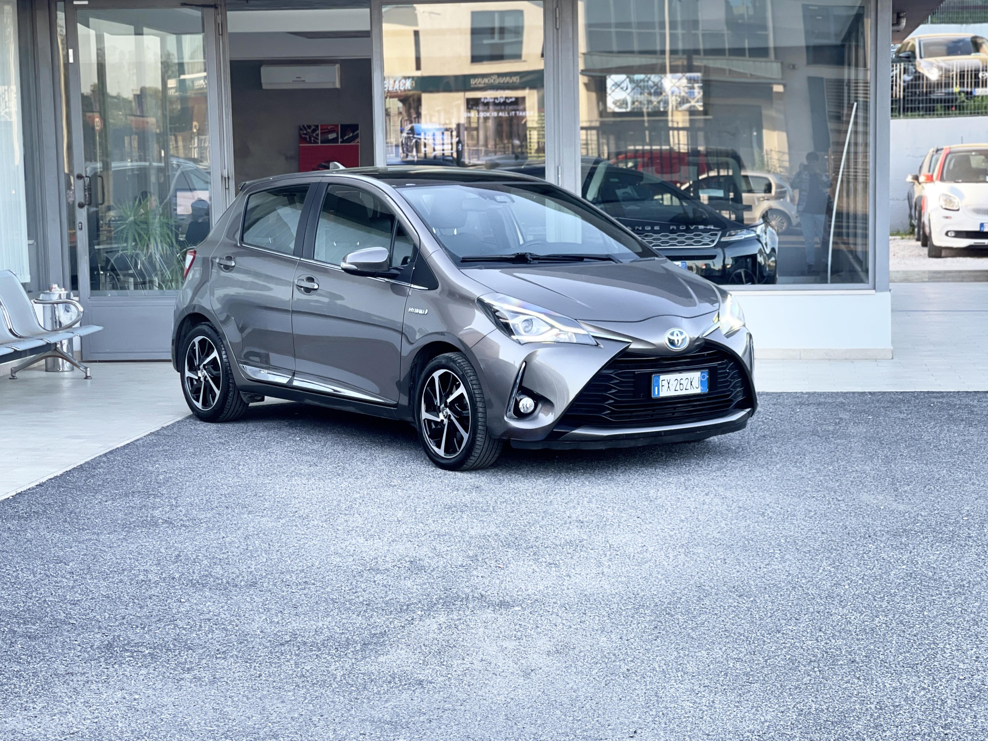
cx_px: 494
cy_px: 370
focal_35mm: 64
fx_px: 1827
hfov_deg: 30.3
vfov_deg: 22.9
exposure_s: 1/121
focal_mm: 7.5
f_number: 2.2
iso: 64
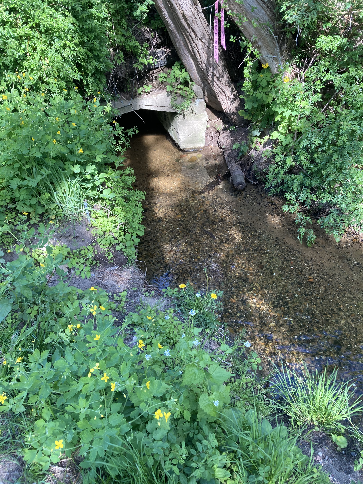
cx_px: 182
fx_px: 391
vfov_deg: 63.4
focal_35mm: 28
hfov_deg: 49.7
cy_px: 242
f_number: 1.8
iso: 32
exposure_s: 1/121
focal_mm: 3.99
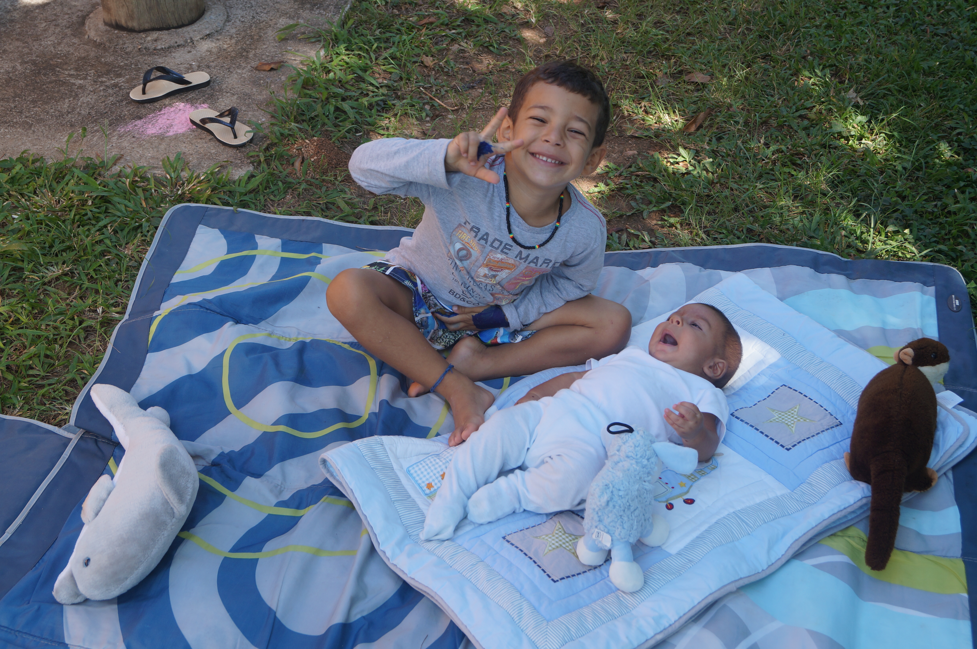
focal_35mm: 52
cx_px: 488
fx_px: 1423
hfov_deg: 37.9
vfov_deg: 25.7
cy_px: 324
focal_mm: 35
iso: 100
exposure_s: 1/100
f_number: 6.3
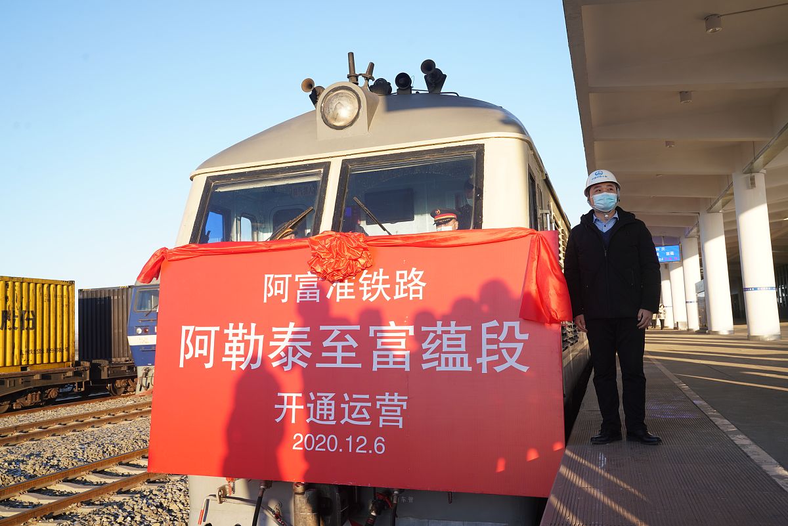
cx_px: 394
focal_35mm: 32
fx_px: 701
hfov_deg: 58.7
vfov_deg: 41.1
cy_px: 263
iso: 200
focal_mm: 32
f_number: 8
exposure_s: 1/100
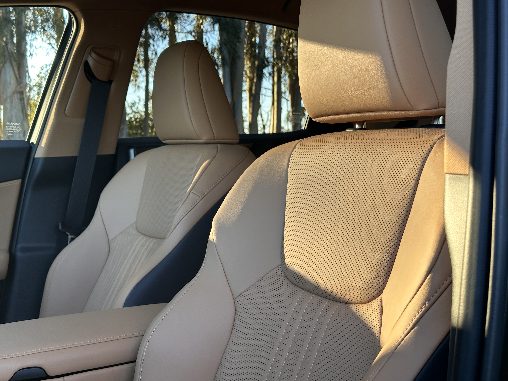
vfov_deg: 30.3
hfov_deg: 39.7
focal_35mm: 48
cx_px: 254
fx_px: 704
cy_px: 190
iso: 50
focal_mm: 6.86
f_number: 1.78
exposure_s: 1/148
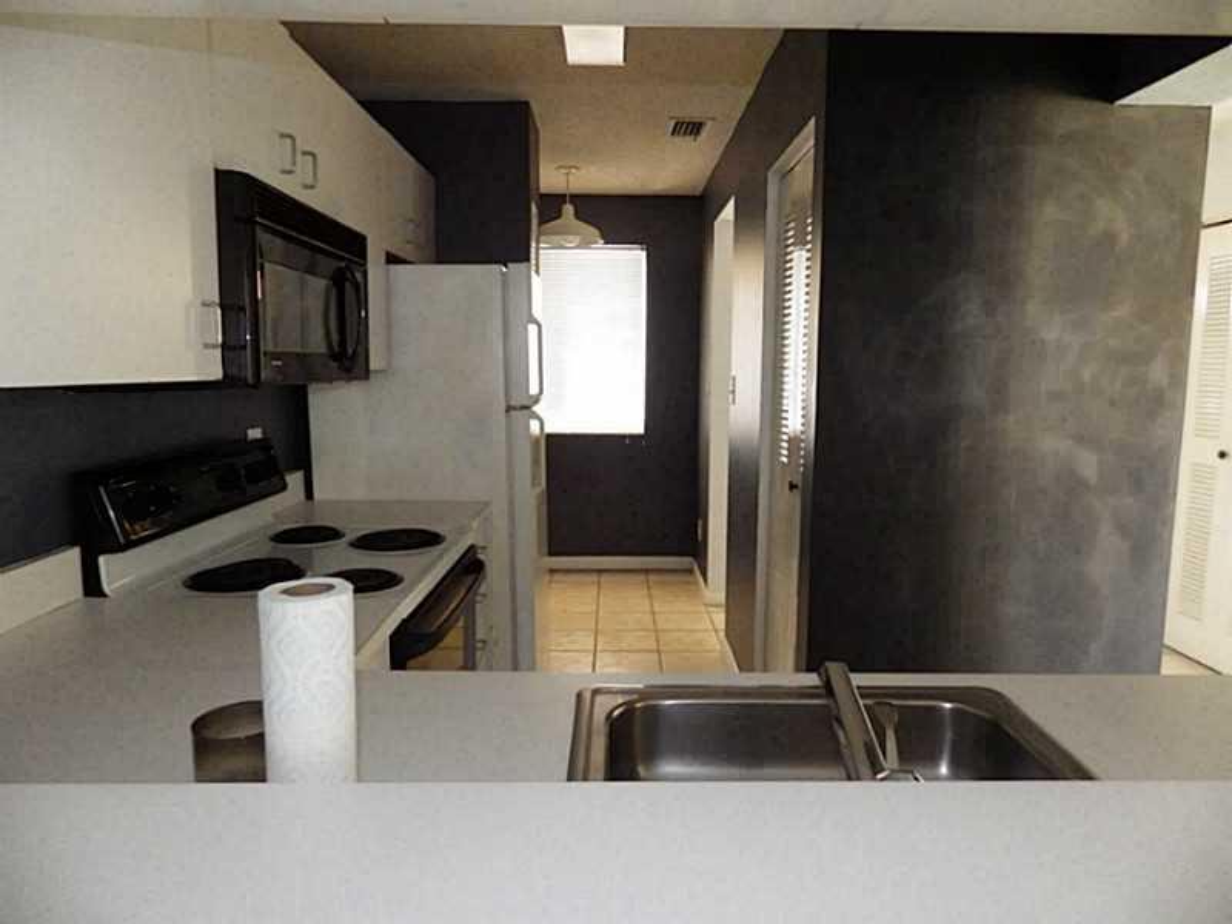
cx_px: 616
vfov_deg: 61.1
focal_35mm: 22
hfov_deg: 76.4
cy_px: 462
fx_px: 783
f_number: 3.1
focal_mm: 4
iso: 800
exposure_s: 1/20
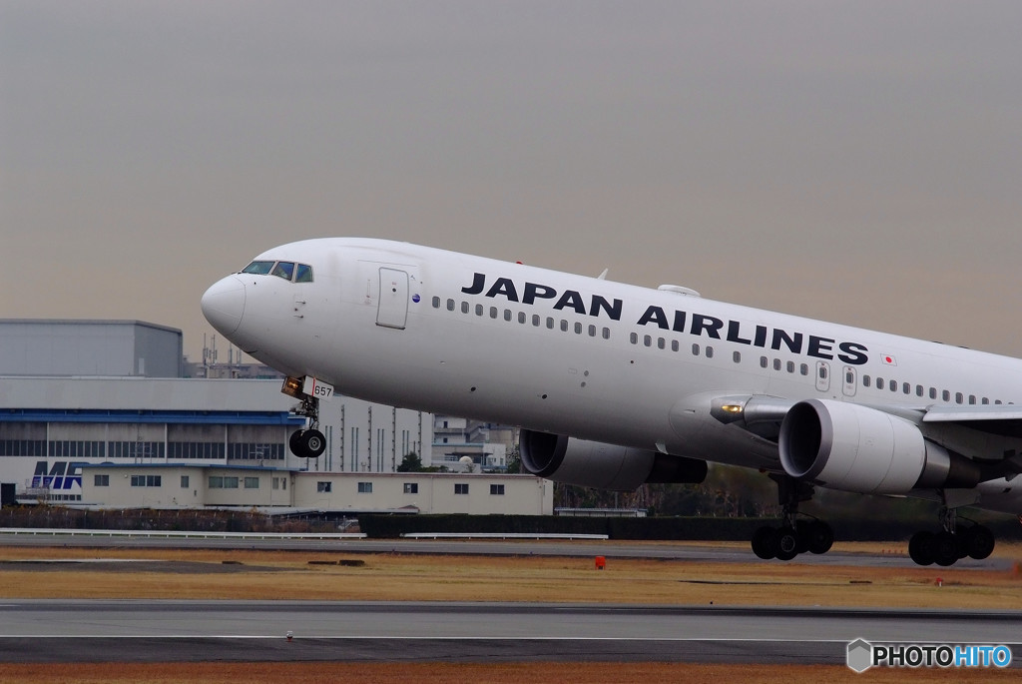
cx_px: 511
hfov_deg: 9.4
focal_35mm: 218
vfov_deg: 6.3
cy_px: 342
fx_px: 6195
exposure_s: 1/3500
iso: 800
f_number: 5.6
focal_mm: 145
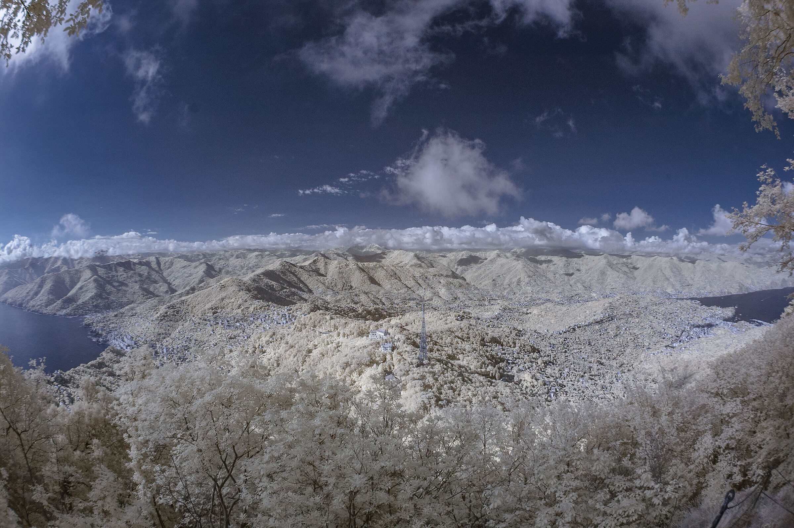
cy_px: 264
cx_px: 397
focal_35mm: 16
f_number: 8
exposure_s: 1/320
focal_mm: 10.5
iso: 200
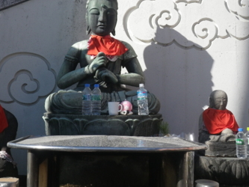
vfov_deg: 31.3
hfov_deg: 41.1
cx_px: 102
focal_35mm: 46
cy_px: 62
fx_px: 331
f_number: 4.6
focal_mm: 6.1
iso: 80
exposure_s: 1/320
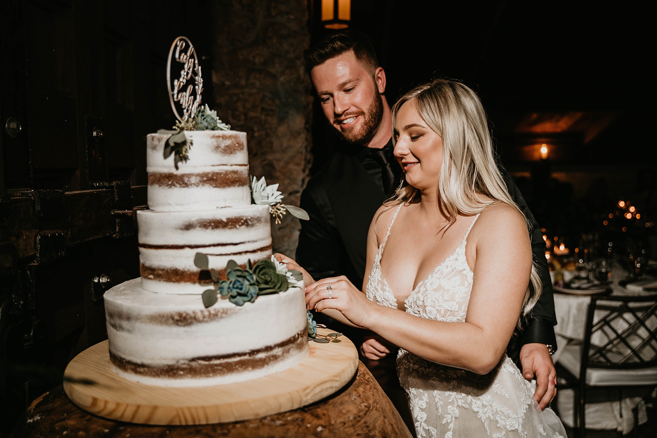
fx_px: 602
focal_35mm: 33
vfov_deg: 40.0
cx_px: 332
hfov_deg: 57.2
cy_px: 222
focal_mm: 32
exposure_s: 1/250
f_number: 2.8
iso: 500
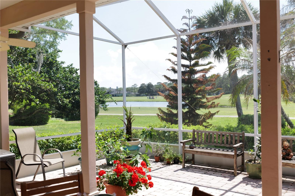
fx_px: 287
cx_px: 148
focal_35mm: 35
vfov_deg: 37.8
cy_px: 98
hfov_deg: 54.4
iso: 100
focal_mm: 35
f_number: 4.5
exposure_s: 1/200
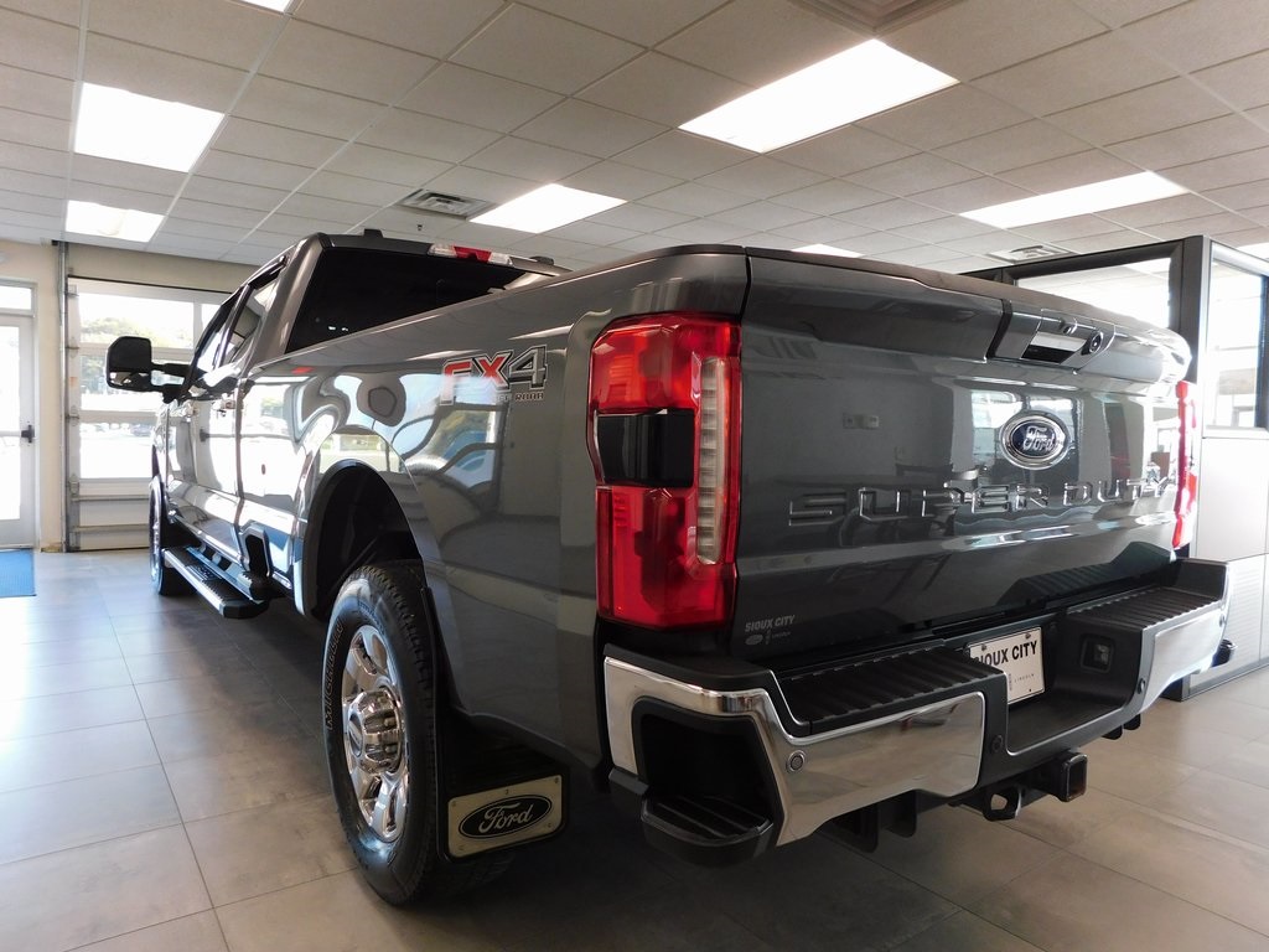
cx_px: 634
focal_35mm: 23
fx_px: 843
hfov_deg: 73.9
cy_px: 476
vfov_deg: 58.9
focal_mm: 4
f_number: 3
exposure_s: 1/30
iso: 220
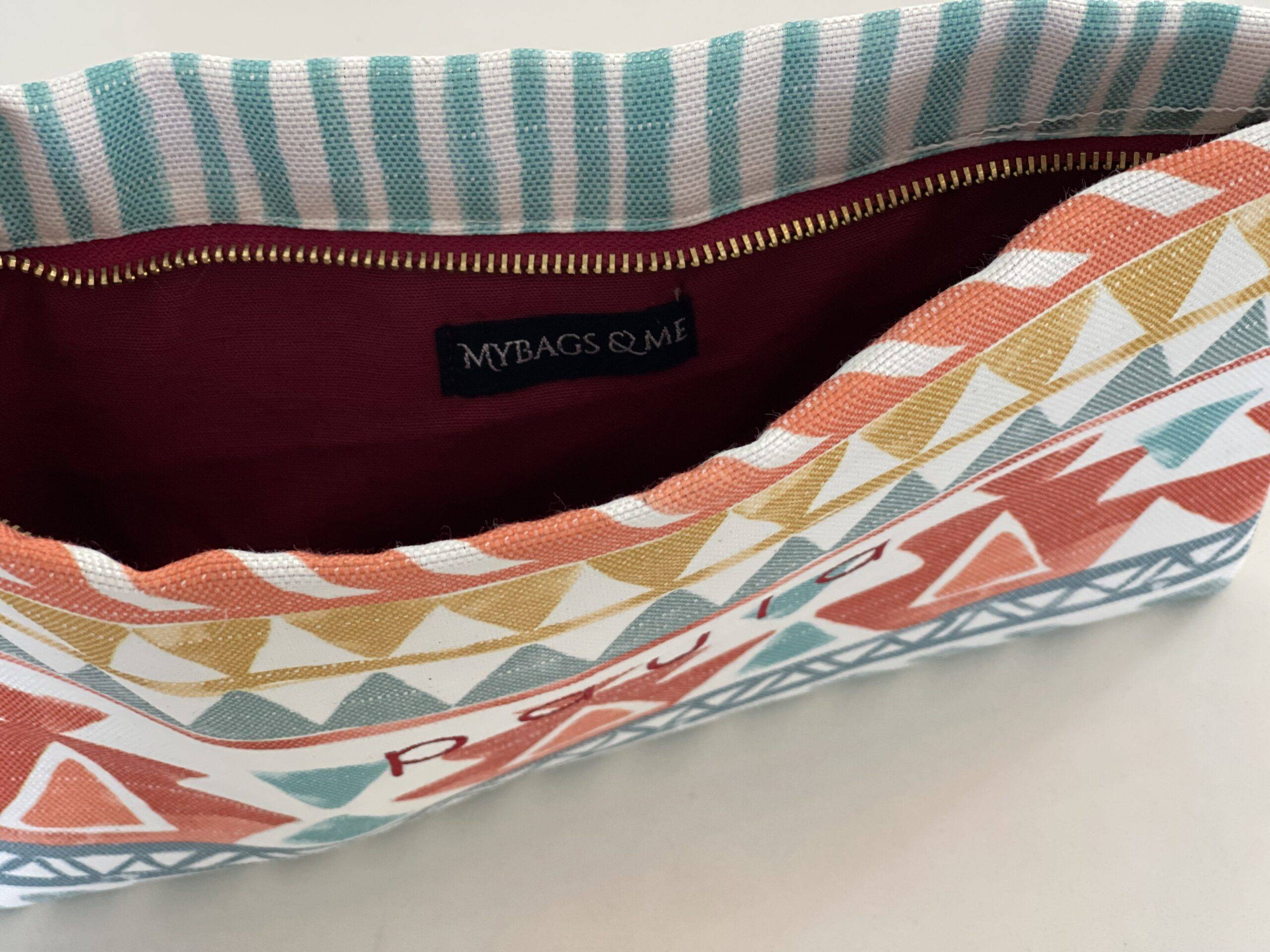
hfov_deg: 30.3
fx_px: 2348
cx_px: 635
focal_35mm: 64
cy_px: 476
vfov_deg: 22.9
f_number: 2.2
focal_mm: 7.5
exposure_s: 1/94
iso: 250
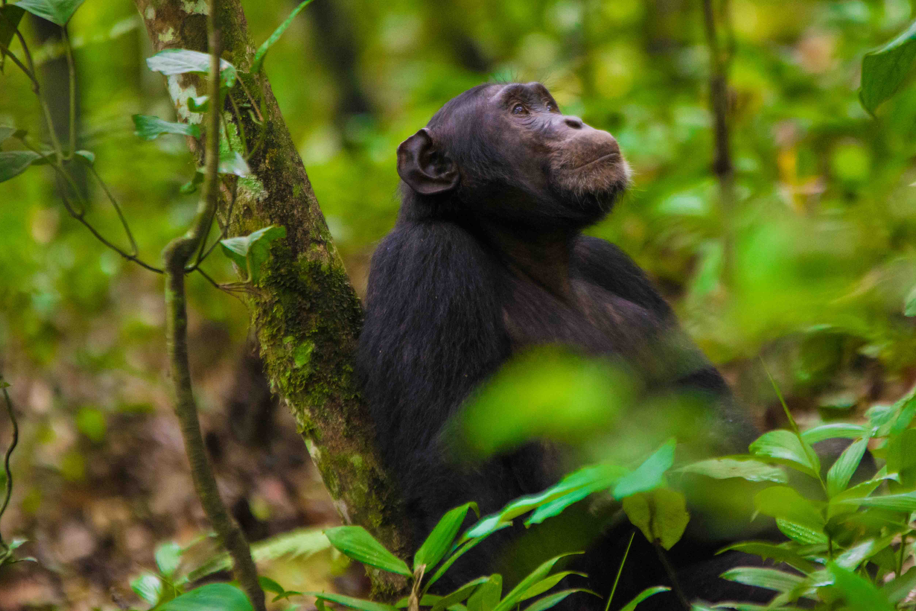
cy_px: 260
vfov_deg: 3.8
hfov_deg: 5.8
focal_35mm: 358
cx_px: 527
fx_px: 9108
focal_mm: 200
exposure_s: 1/250
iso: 1600
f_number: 2.8
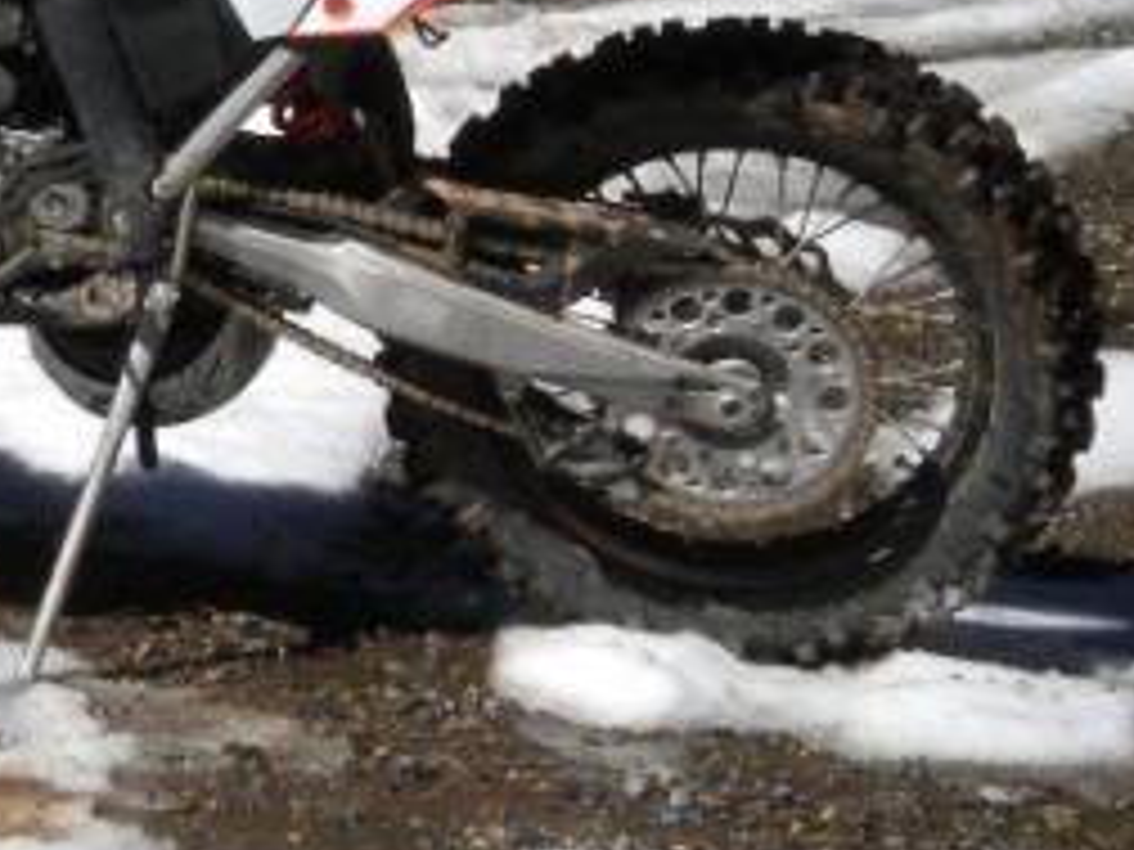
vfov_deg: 6.9
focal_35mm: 216
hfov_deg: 9.1
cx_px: -72
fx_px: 7076
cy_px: 198
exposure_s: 1/597
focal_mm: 12.3
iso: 80
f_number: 6.5
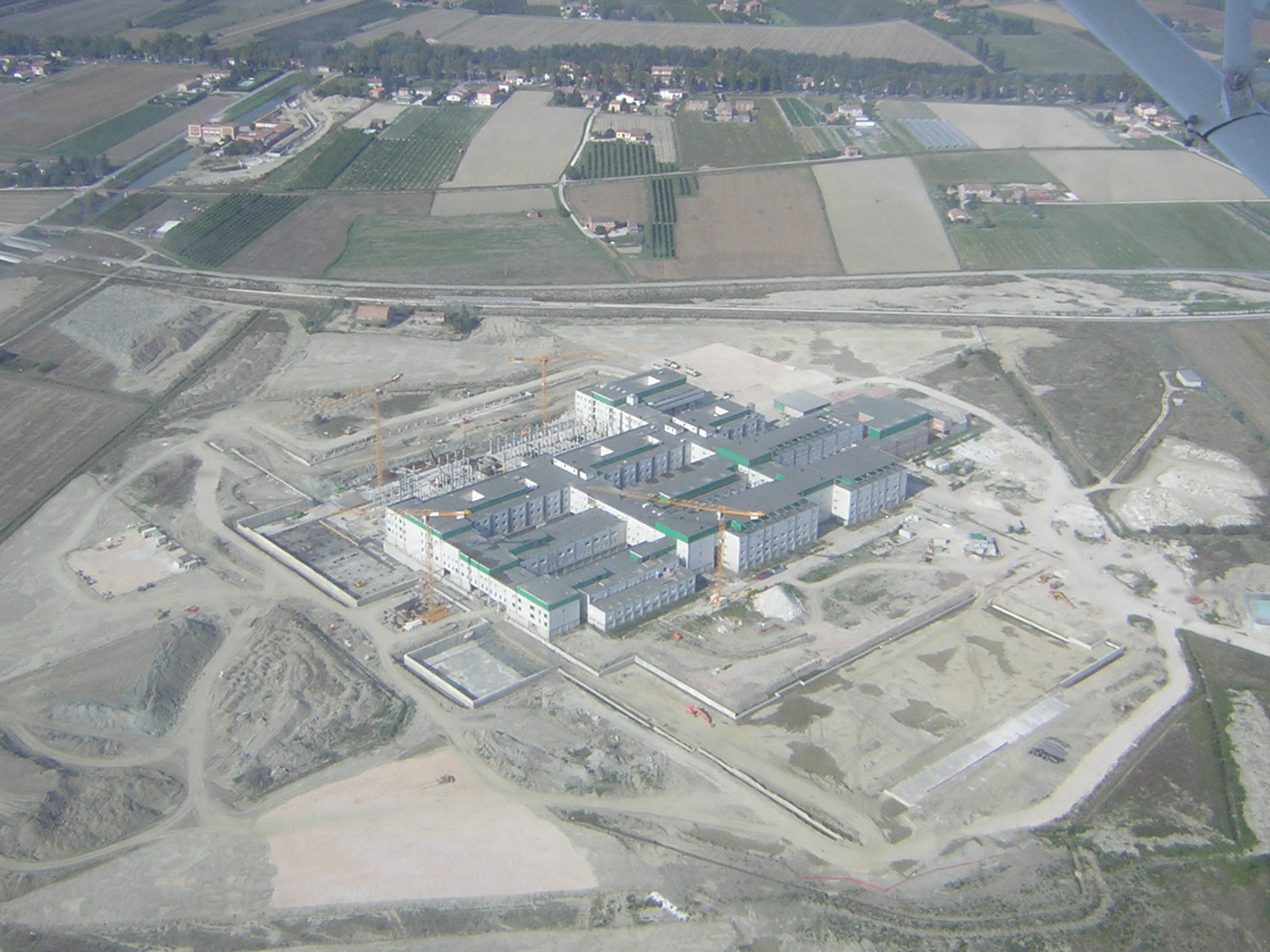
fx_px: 1578
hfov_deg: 43.9
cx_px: 635
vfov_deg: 33.6
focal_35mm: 43
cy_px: 476
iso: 50
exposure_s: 1/218
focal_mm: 5.6
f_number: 5.6
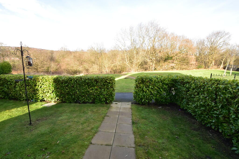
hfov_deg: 100.4
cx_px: 120
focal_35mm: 15
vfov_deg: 77.3
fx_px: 100
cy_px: 80
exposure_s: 1/160
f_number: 9
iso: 400
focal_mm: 10
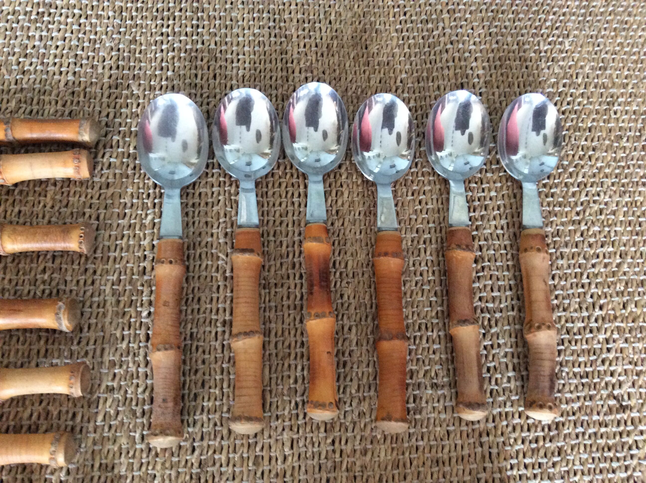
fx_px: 596
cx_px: 323
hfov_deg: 56.9
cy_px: 242
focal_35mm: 32
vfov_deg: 44.1
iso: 250
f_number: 2.4
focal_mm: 3.3
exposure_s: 1/20
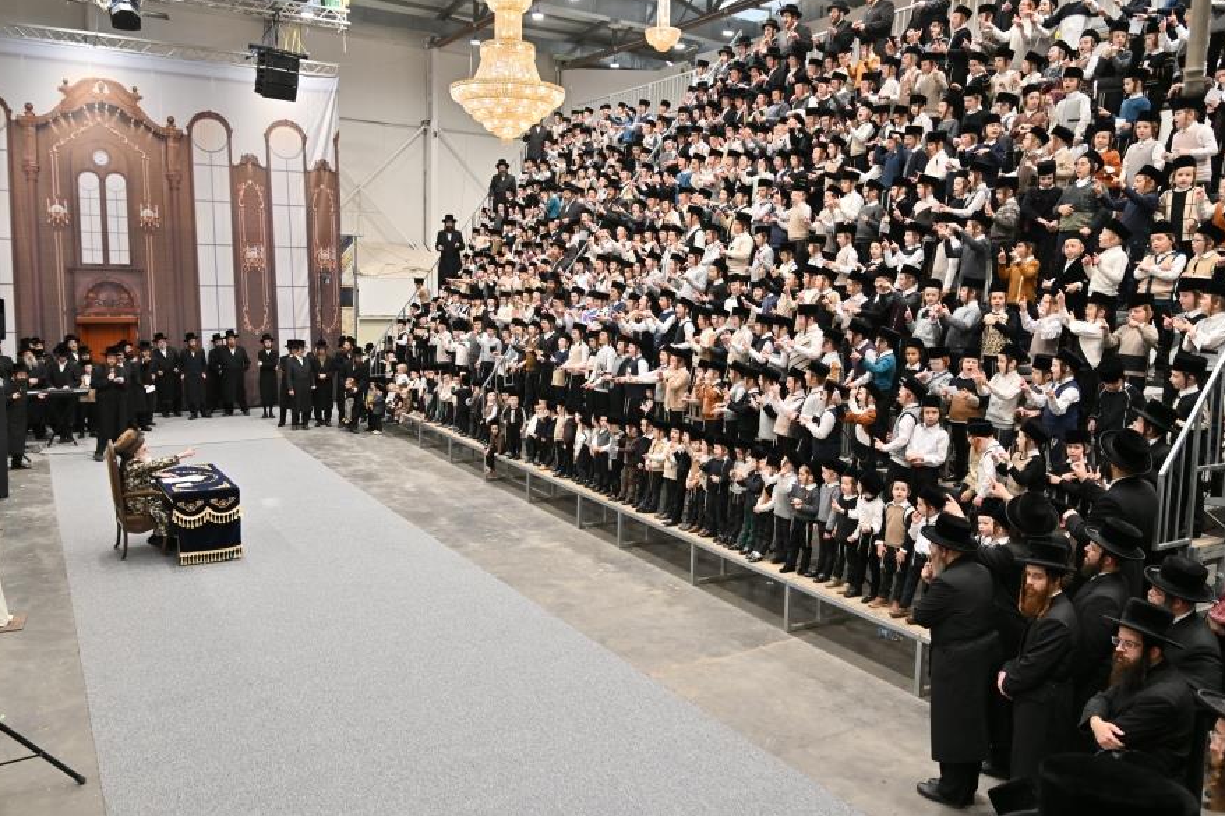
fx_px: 953
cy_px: 402
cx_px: 586
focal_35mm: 28
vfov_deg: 46.4
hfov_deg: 65.5
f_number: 4
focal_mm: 24
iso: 160
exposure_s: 1/100
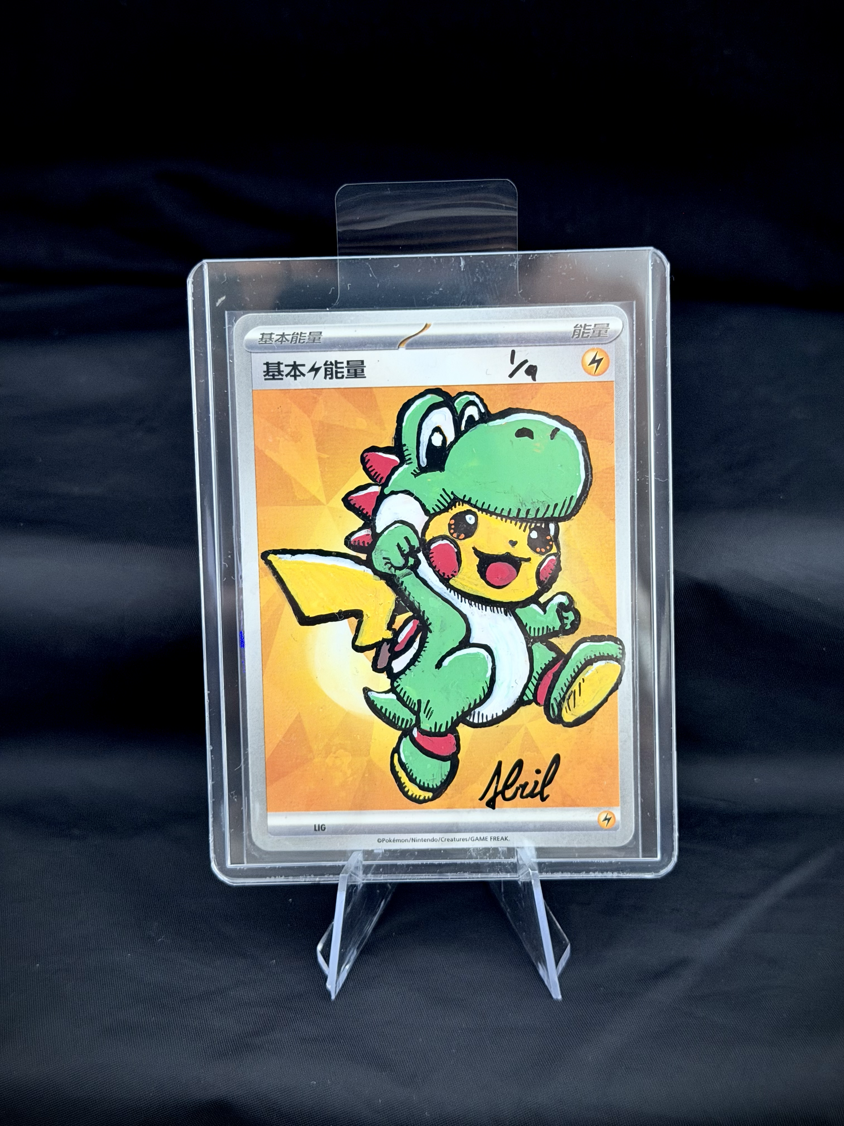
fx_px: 1560
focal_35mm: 48
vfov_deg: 39.7
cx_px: 422
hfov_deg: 30.3
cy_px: 563
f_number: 1.78
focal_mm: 6.76
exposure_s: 1/40
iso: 500
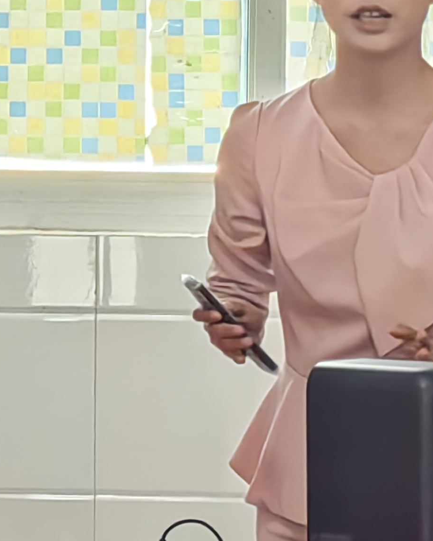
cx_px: -128
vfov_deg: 7.4
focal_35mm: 262
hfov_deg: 5.9
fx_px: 4195
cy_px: 66
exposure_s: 1/136
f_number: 1.9
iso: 80
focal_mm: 5.52
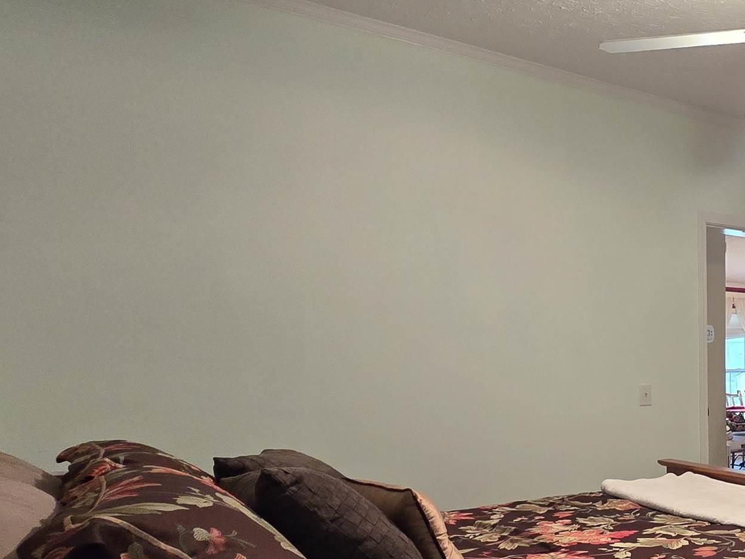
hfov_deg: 45.1
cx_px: 793
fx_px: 689
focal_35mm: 32
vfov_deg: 43.0
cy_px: 410
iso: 400
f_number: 2.2
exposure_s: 1/60
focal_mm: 2.2
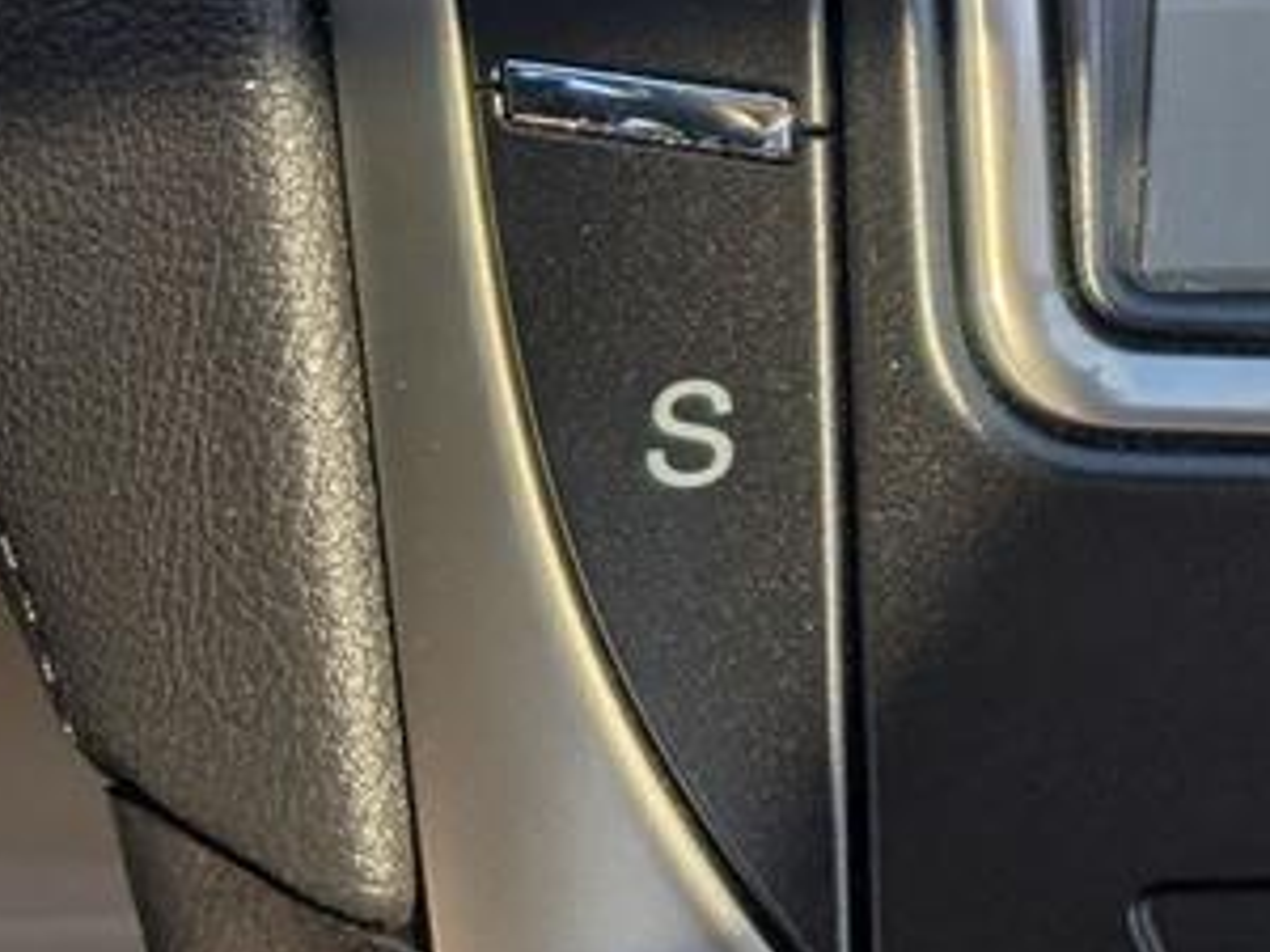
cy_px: -791
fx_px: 3742
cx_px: 2292
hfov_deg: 16.2
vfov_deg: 13.0
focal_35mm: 102
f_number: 1.68
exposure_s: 1/2208
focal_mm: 6.9
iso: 14
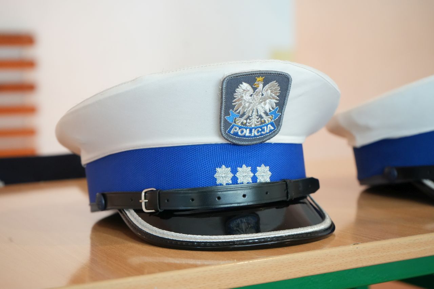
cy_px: 144
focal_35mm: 70
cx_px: 217
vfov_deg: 19.5
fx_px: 844
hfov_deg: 28.8
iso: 5000
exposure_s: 1/160
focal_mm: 70
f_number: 5.6
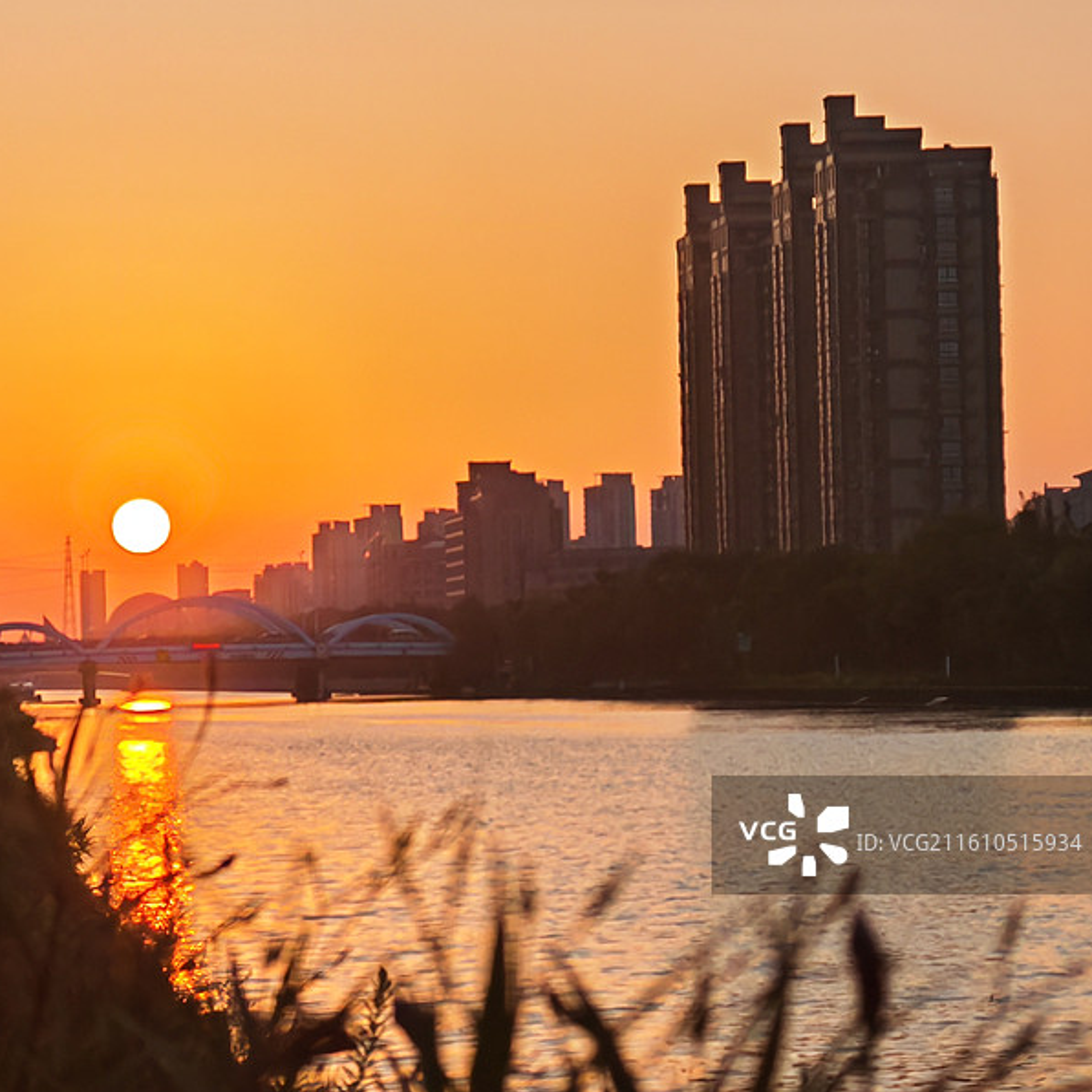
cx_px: 388
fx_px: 5710
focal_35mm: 160
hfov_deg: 10.9
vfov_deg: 10.9
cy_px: 547
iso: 50
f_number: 3
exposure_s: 1/720
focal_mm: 14.92
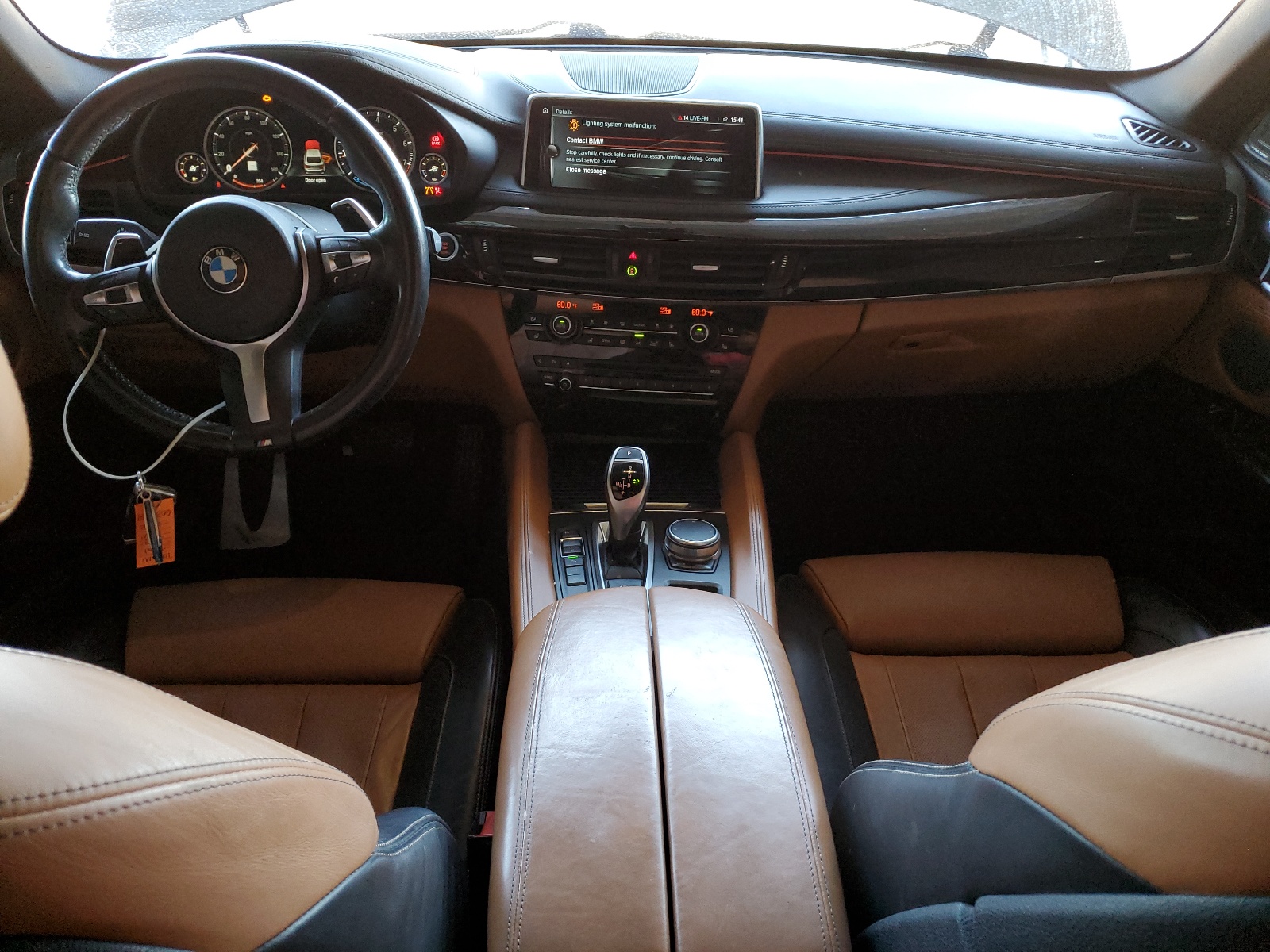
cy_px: 476
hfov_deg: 67.3
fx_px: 954
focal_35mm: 26
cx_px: 635
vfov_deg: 53.1
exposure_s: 1/60.2
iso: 171
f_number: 1.5
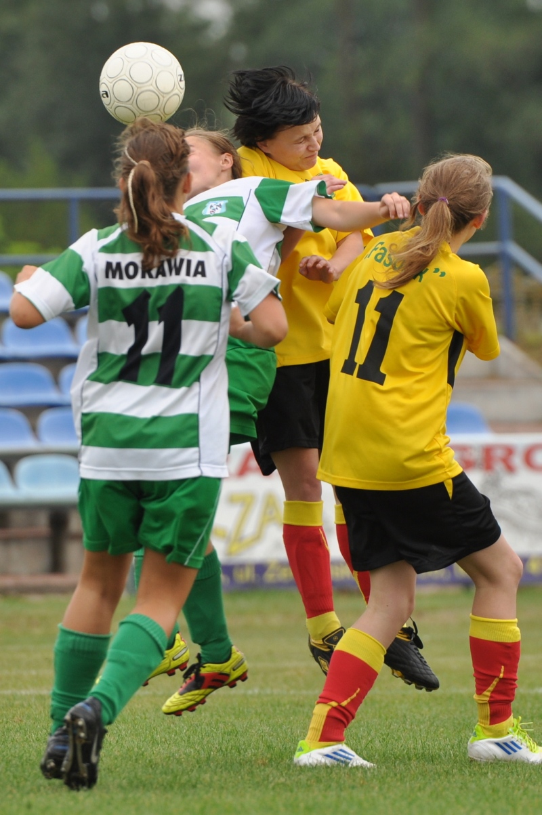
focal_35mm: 300
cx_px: 271
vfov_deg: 6.9
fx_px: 6786
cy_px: 408
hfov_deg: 4.6
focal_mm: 200
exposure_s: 1/800
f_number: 4
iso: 200
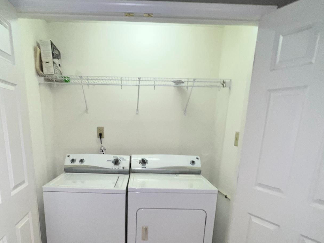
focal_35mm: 22
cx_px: 136
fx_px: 206
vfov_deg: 58.6
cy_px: 176
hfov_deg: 75.8
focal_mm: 1.57
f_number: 1.8
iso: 64
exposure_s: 1/65
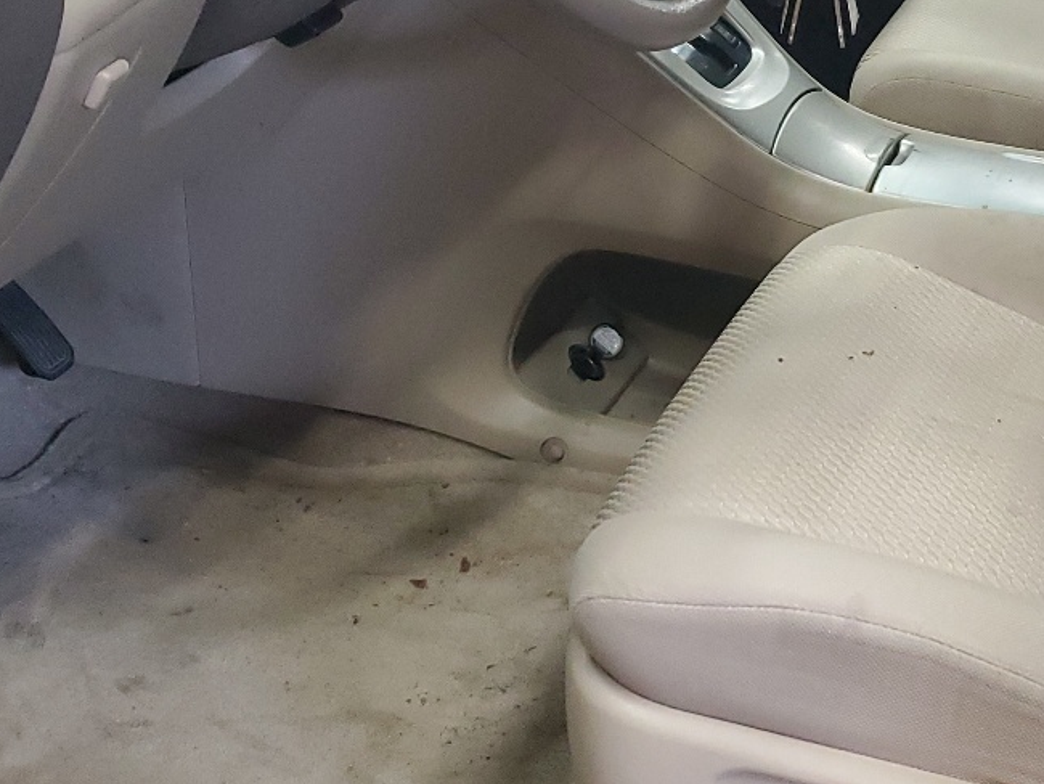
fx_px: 1931
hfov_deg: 29.7
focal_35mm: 64
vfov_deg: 22.7
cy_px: 183
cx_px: 813
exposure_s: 1/60.2
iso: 370
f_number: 1.5
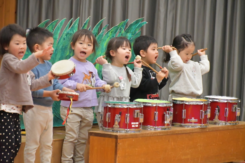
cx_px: 122
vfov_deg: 5.2
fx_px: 1783
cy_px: 82
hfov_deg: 7.9
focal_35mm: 262
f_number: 6
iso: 12800
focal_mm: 175
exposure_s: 1/250
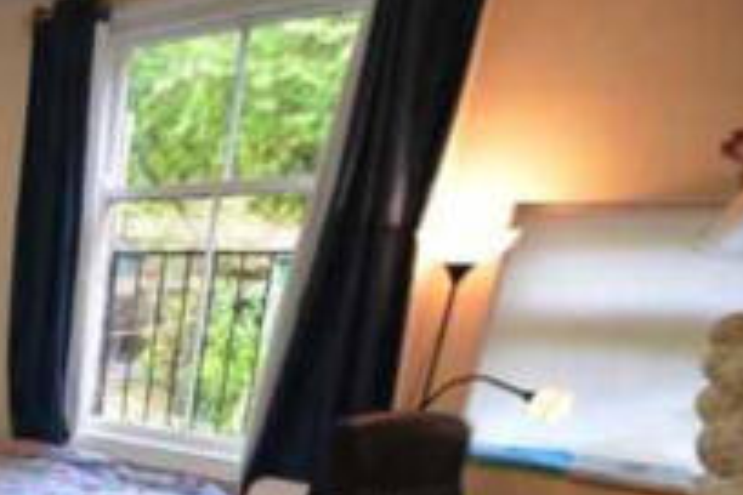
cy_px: 508
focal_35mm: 35
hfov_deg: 41.4
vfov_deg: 34.1
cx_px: -102
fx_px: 722
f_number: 3.5
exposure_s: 1/60
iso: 400
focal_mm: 10
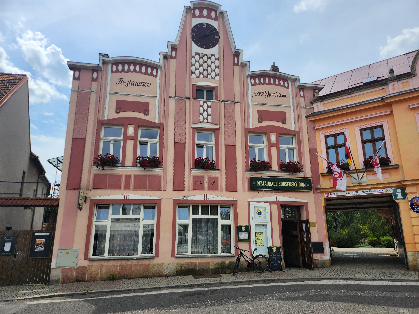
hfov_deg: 71.6
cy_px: 157
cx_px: 210
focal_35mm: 24
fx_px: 291
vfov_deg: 56.8
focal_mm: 5
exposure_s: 1/5489
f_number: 1.8
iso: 50
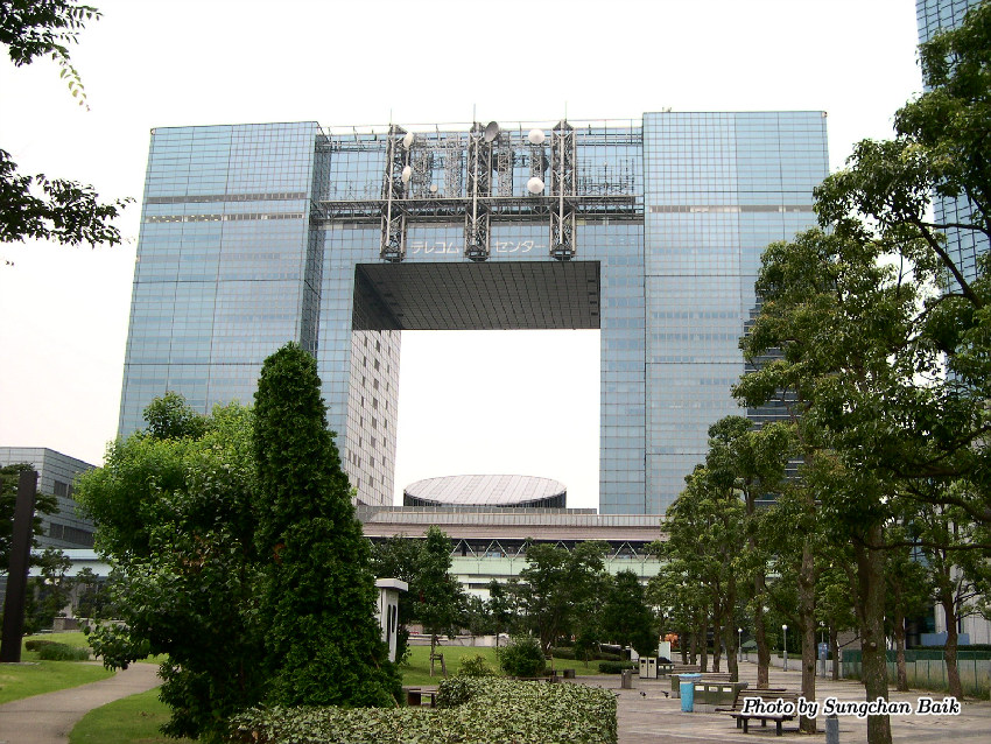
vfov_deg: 37.7
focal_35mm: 38
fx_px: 1088
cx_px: 496
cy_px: 372
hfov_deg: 49.0
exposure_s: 1/619
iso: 100
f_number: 2.8
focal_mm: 8
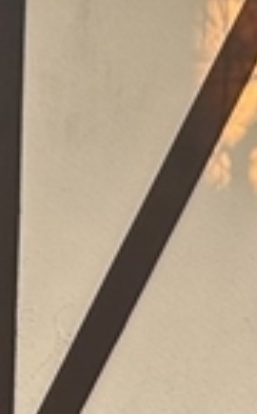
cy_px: 625
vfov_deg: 10.4
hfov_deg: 6.6
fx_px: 2196
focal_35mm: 195
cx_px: 317
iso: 64
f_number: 1.5
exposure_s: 1/121
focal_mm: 5.7
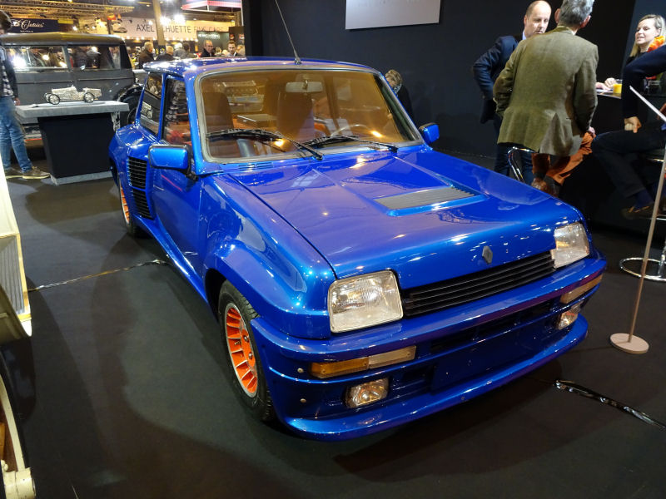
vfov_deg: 56.8
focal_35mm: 24
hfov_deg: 71.6
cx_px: 333
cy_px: 250
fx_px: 462
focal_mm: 4.1
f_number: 3.5
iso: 320
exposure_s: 1/30
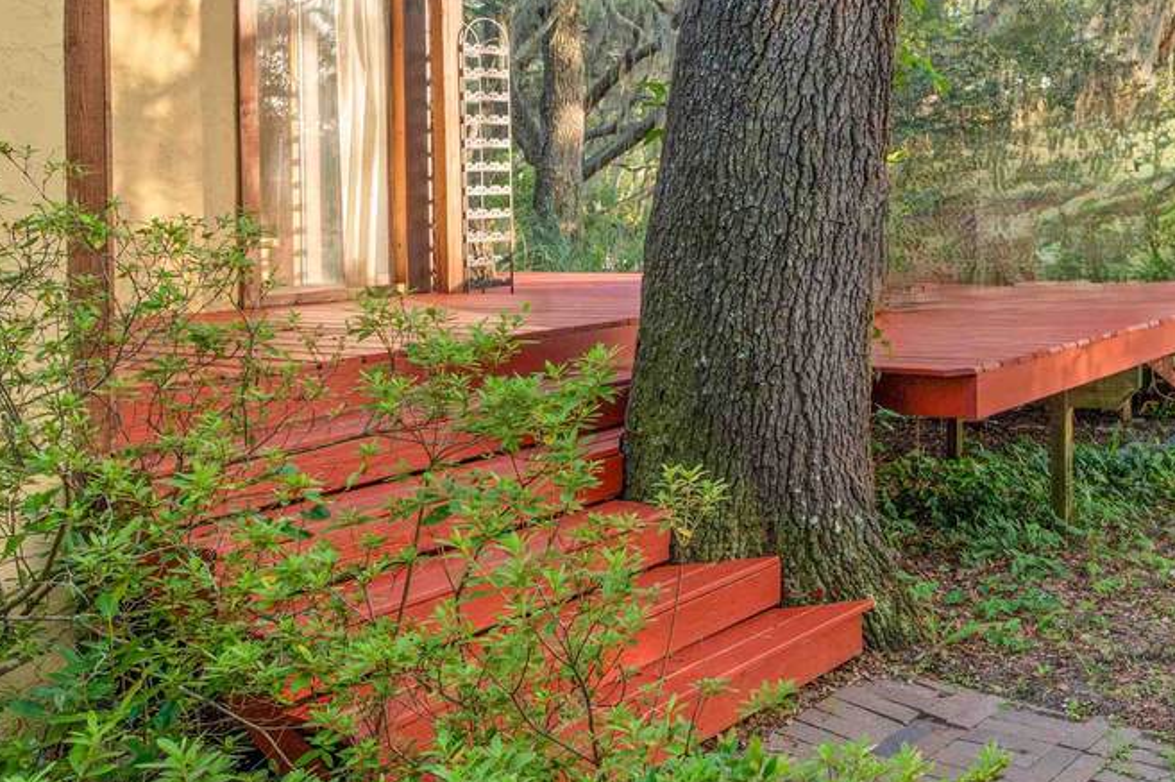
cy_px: 203
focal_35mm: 38
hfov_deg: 46.1
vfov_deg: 34.3
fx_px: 1238
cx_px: 1046
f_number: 7.1
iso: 320
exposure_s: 1/60
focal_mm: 19.5
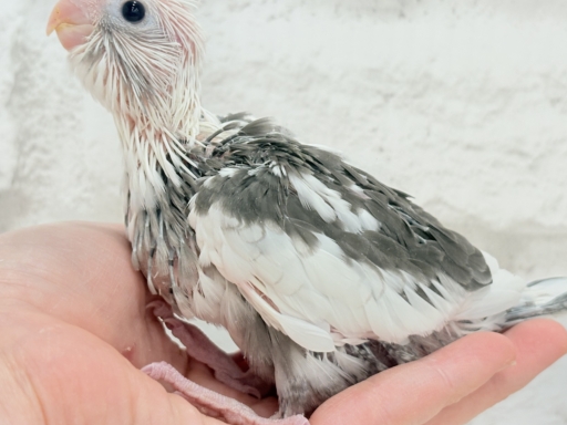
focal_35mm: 65
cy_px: 162
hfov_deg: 29.8
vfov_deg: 22.5
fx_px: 1065
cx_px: 259
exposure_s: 1/50
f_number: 1.6
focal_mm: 5.96
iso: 50
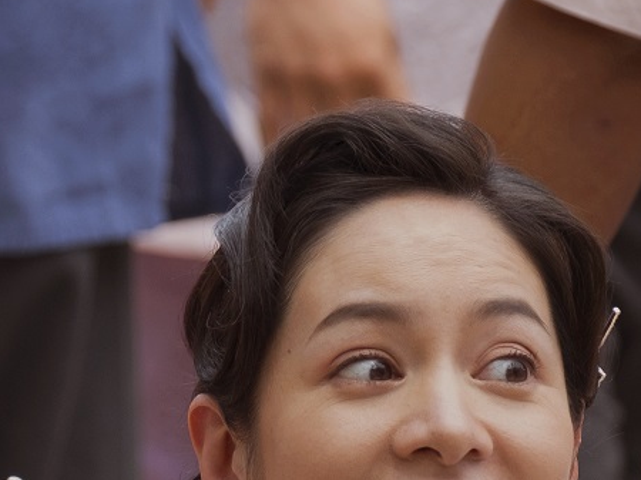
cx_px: -162
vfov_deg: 2.0
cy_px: 318
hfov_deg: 2.7
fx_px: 13770
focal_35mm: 744
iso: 250
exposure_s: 1/250
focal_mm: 115.9
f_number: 4.2
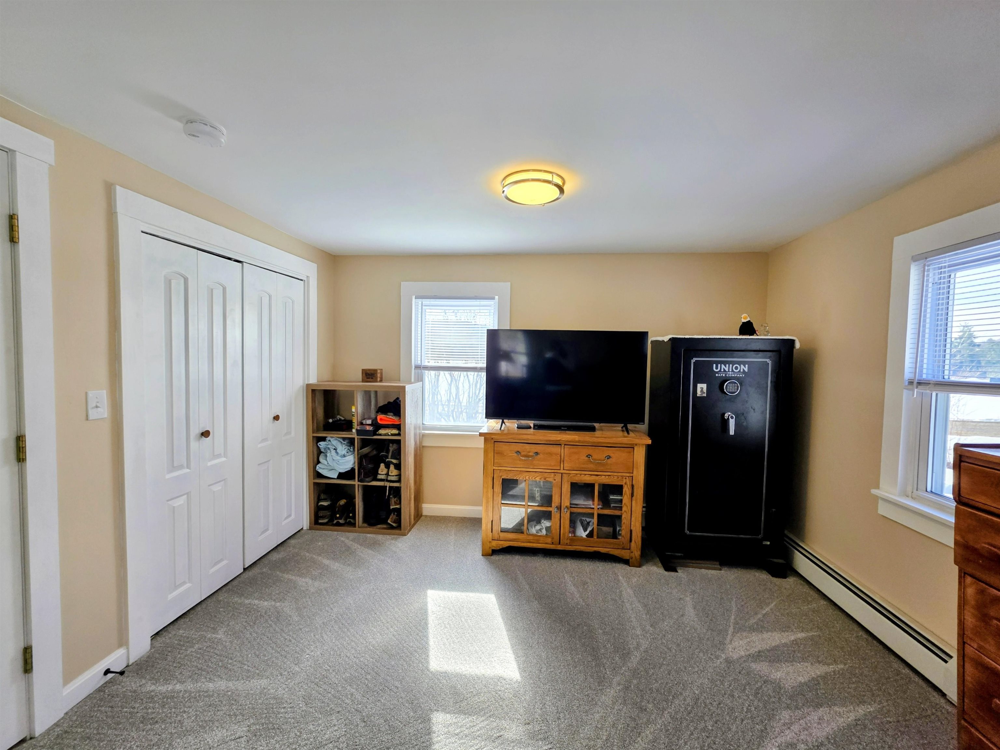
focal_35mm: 13
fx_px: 375
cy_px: 375
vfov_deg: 89.9
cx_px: 500
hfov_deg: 106.2
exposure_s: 1/120
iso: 40
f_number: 1.9
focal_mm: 2.2
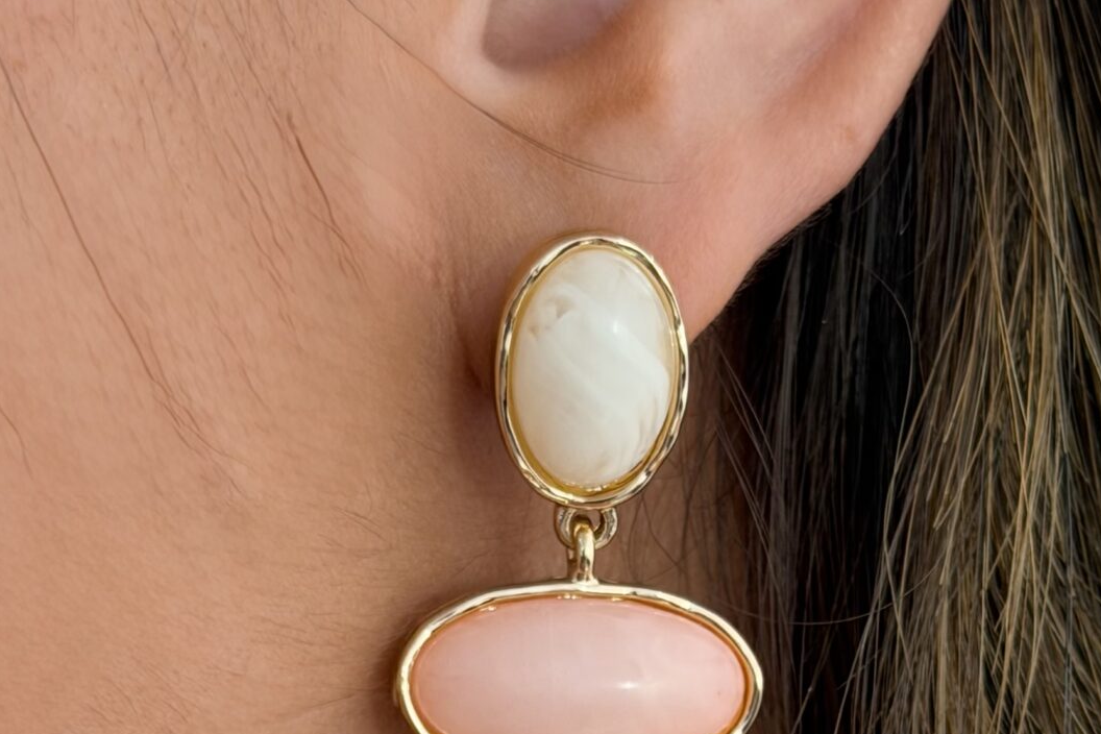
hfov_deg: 16.9
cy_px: 850
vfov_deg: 11.1
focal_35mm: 121
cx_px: 696
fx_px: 3700
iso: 50
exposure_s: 1/50
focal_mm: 6.76
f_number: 1.78
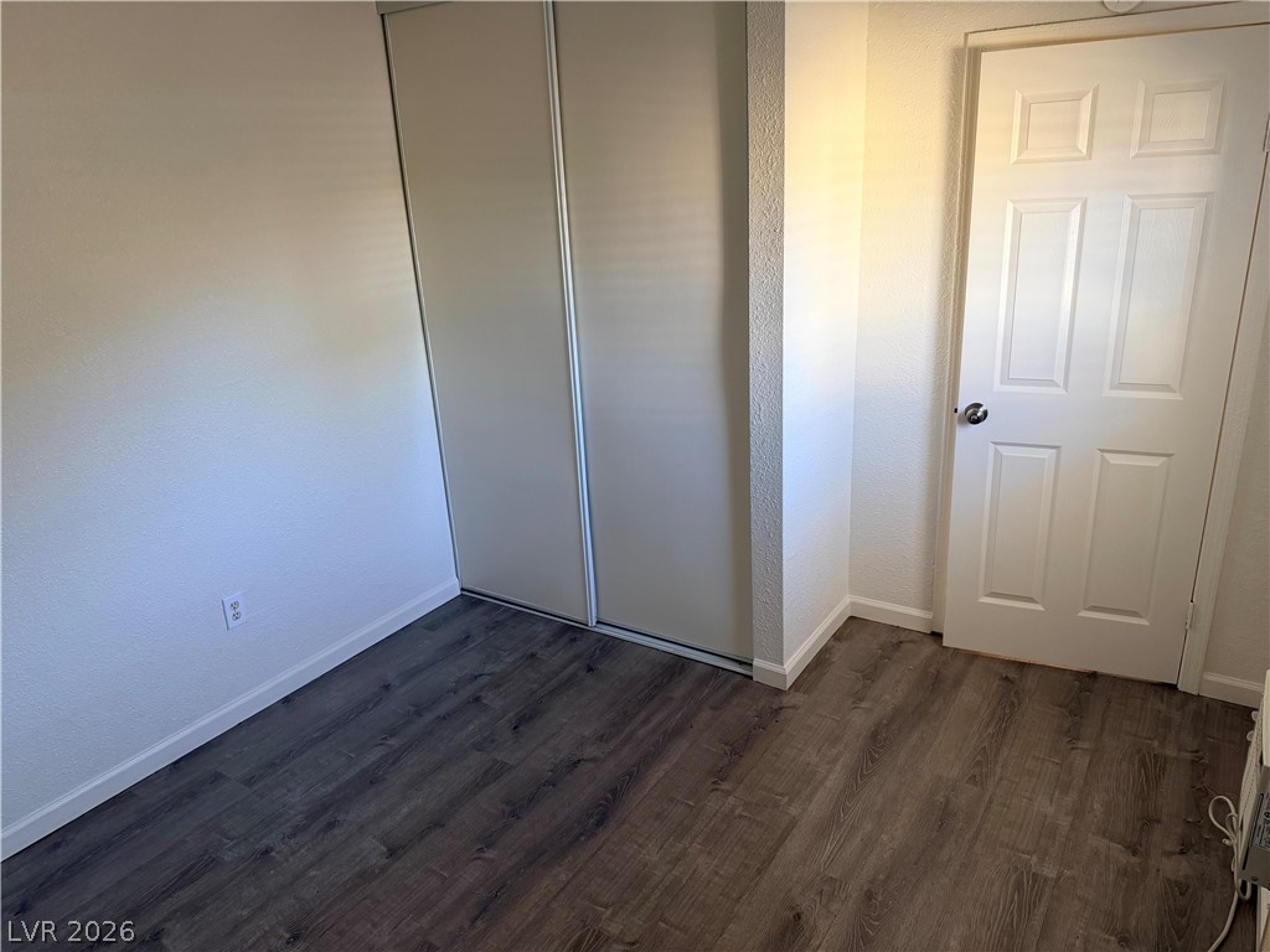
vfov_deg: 56.8
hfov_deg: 71.6
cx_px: 635
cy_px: 476
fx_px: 881
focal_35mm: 24
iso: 200
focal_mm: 6.76
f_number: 1.78
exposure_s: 1/84
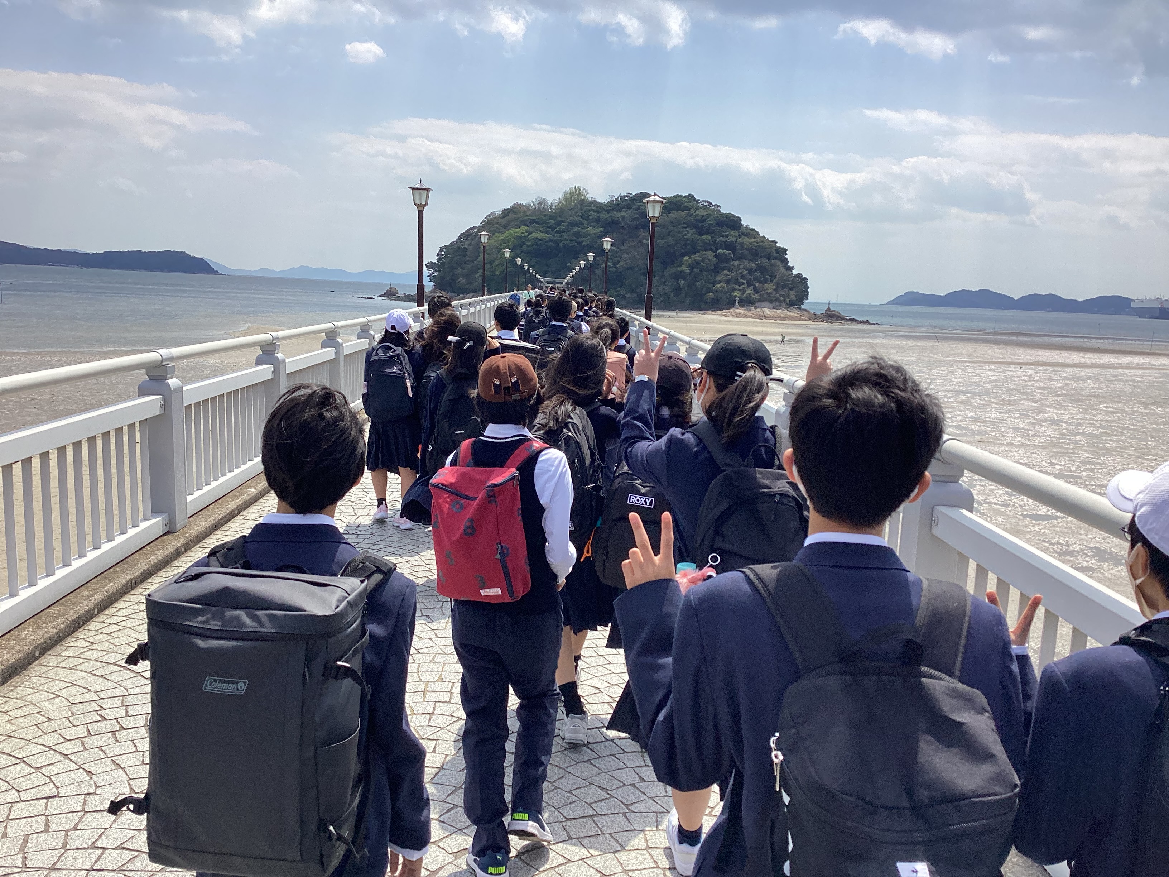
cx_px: 584
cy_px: 438
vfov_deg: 45.4
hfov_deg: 58.4
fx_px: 1047
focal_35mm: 31
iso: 25
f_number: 2.4
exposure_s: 1/1698
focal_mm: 3.3
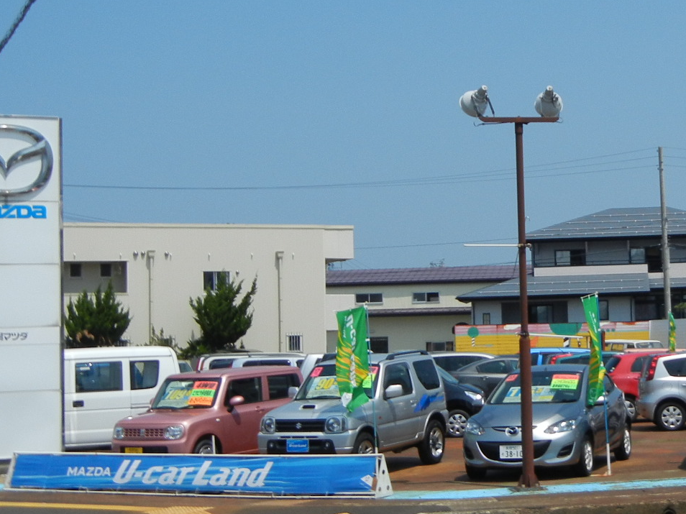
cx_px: 582
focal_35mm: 73
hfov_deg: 26.0
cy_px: 239
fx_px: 1446
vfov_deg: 20.2
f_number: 7.2
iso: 160
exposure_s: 1/605
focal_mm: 6.2
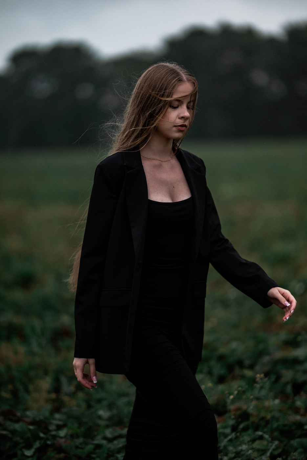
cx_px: 154
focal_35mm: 105
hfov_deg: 13.1
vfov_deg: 19.4
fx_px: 1341
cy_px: 230
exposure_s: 1/4000
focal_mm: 105
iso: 160
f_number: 1.6
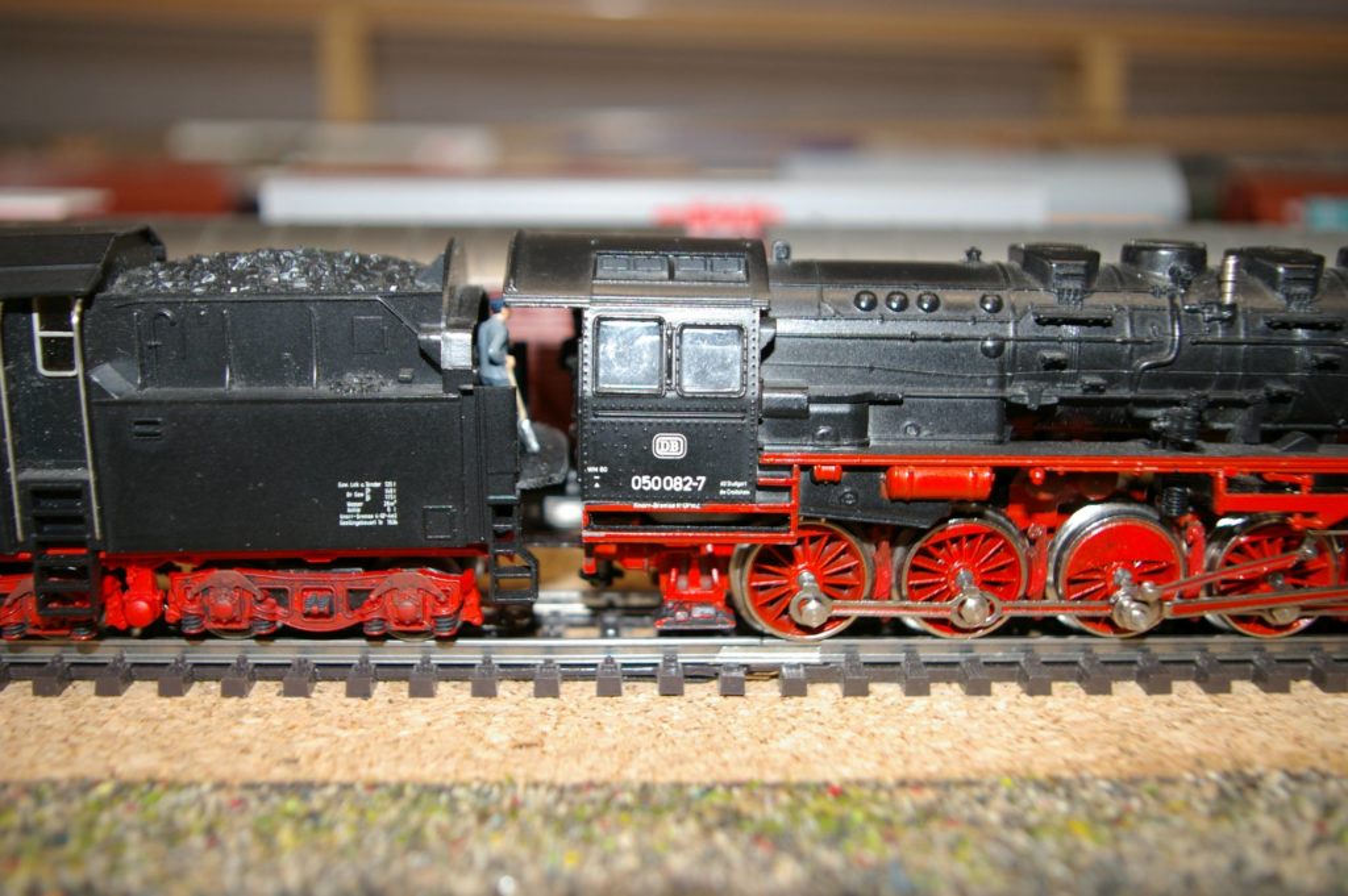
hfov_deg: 53.2
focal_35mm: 36
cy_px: 448
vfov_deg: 36.8
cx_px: 674
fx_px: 1347
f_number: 4
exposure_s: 1/45
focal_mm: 24
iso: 200
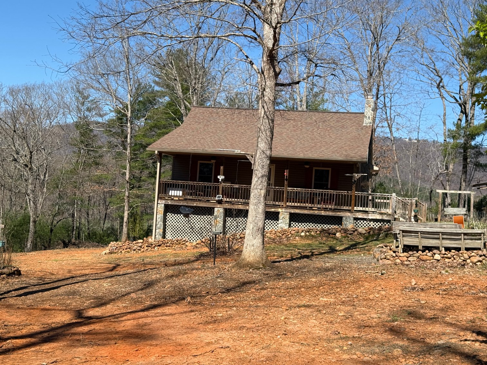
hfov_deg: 39.7
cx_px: 244
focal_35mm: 48
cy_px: 182
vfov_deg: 30.3
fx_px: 675
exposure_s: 1/3096
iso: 64
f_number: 1.78
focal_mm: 6.76
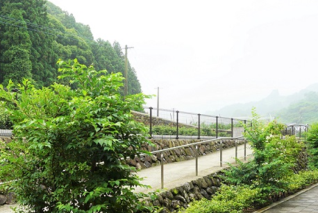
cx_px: 65
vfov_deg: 27.3
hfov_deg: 38.8
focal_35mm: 49
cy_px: 150
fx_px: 433
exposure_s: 1/80
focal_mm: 16
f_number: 5.6
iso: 100
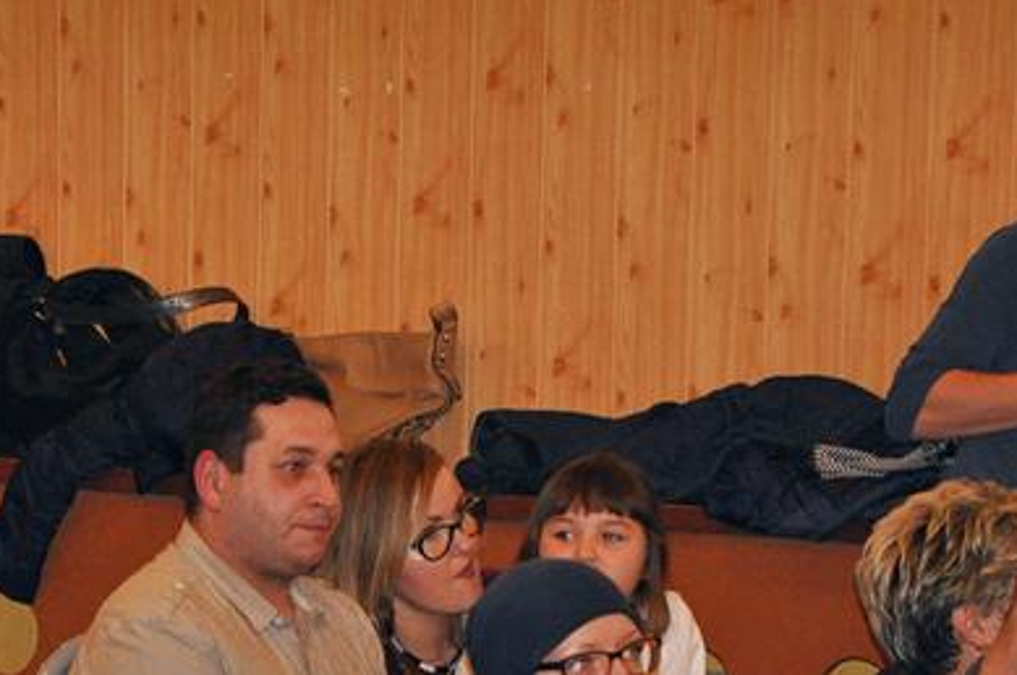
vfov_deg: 5.6
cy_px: 603
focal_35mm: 246
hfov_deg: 8.4
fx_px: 6941
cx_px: 217
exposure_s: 1/60
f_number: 5.3
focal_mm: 75
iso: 2000
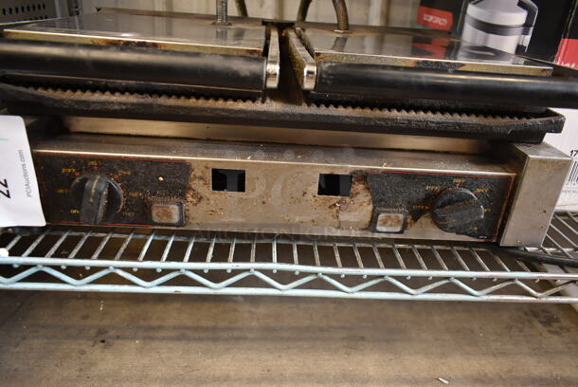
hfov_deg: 67.3
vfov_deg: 48.0
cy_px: 194
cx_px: 289
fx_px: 434
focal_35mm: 27
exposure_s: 1/30
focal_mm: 18
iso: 900
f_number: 3.5
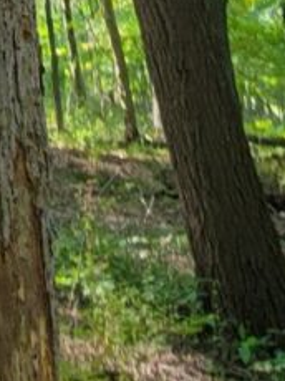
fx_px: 957
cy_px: -434
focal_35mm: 87
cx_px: -113
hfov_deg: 15.9
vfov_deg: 16.0
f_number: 2.2
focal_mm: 2.2
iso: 100
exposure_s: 1/60
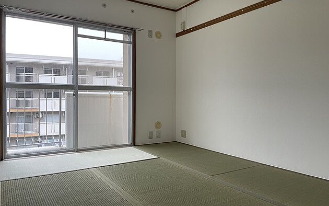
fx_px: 251
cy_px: 105
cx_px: 163
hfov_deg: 66.5
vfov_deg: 44.6
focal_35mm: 28
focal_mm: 4.2
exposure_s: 1/120
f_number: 1.6
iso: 50
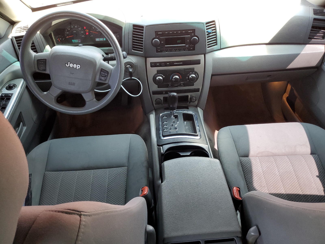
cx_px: 162
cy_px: 122
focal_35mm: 26
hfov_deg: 67.3
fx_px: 244
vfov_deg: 53.1
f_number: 1.5
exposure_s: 1/120
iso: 98
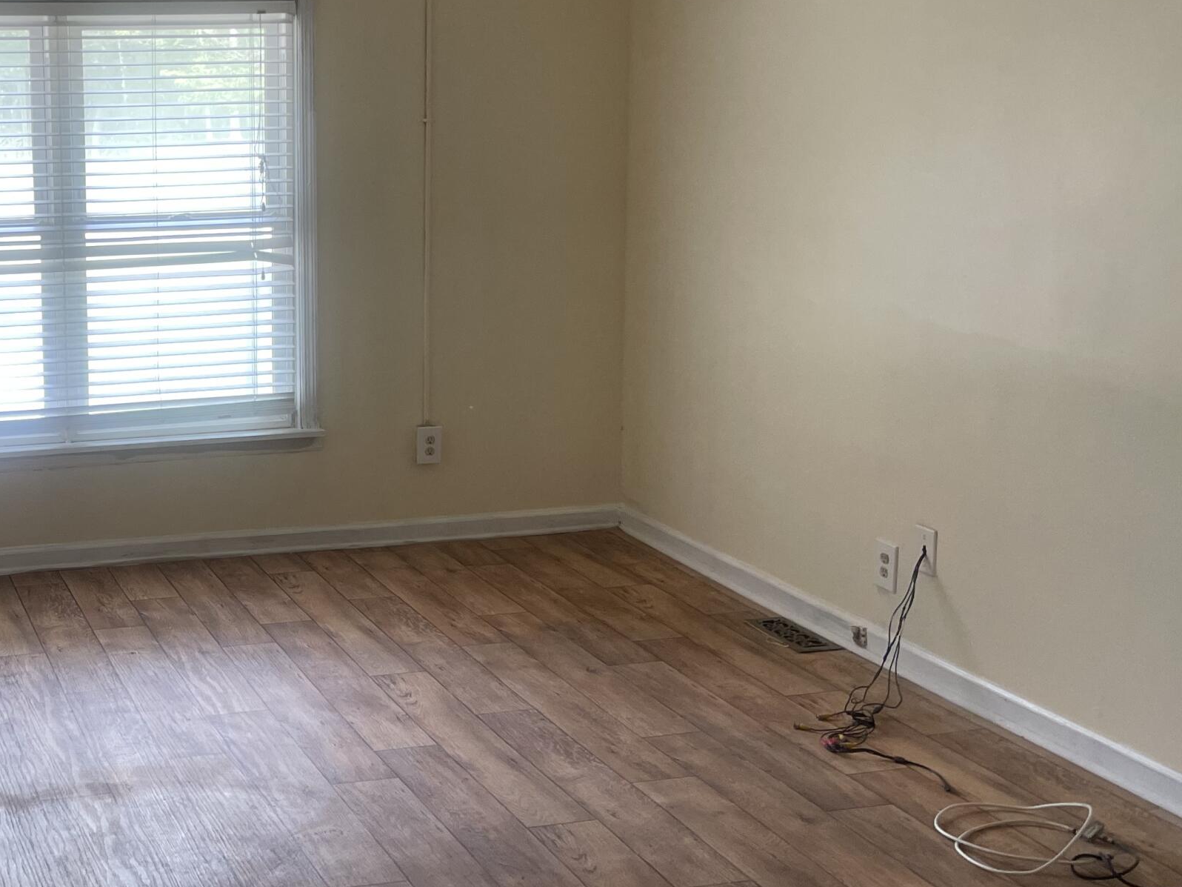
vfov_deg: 30.7
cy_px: 326
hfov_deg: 38.4
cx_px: 184
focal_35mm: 47
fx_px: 1605
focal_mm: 5.1
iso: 125
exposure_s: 1/120
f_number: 1.6
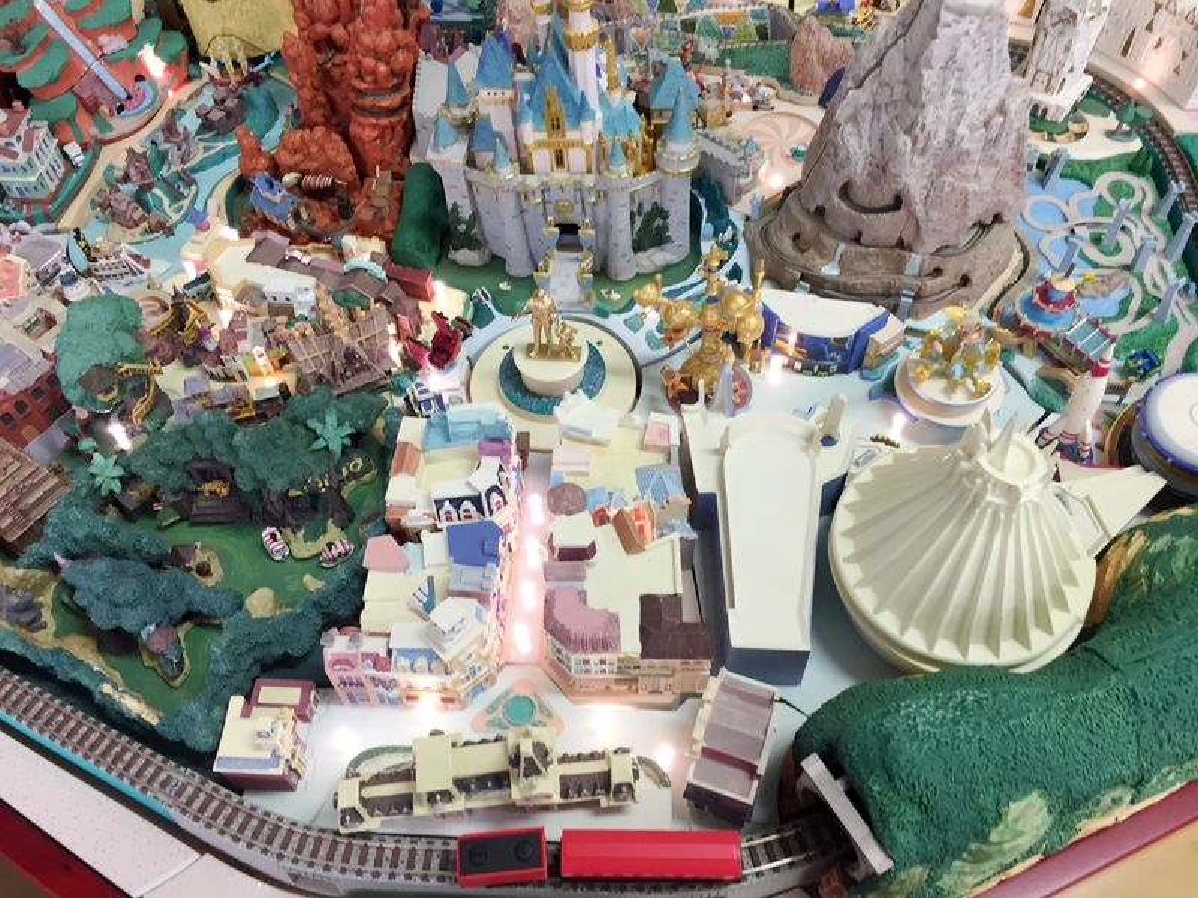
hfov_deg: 61.7
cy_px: 449
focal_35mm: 29
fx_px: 1004
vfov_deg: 48.2
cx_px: 599
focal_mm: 4.15
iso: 100
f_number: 2.2
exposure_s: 1/33
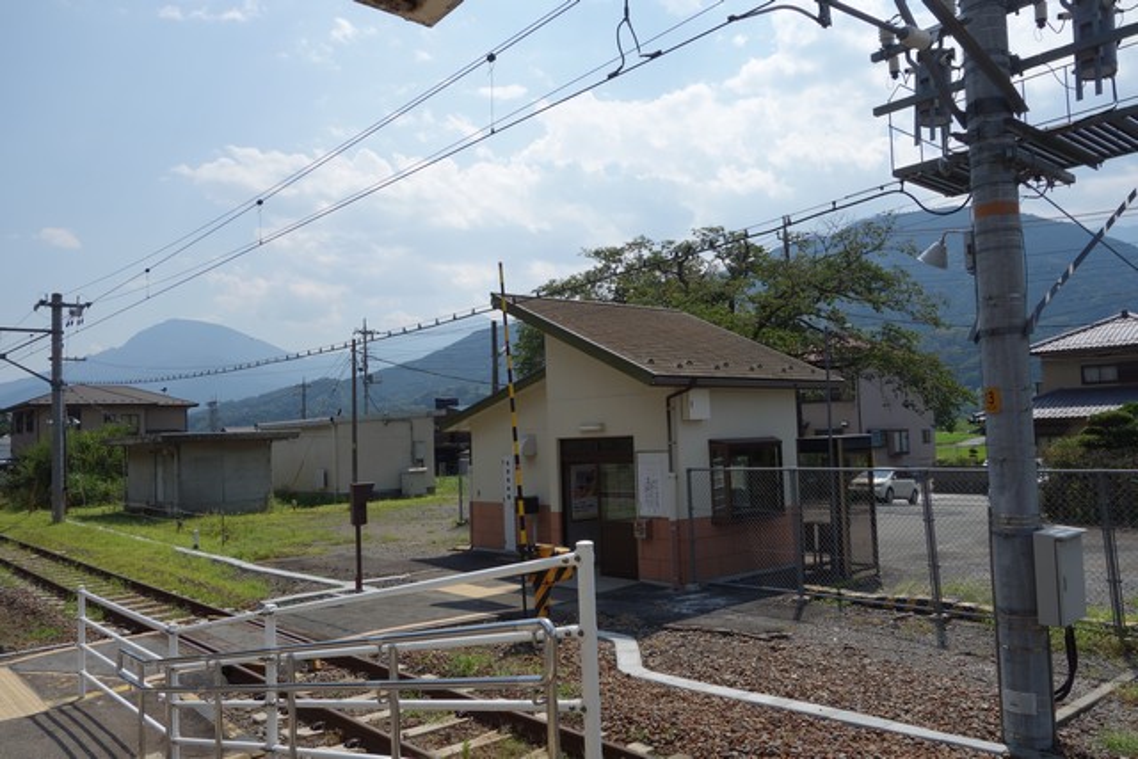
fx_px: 885
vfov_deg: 46.4
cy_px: 380
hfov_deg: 65.5
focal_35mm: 28
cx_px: 569
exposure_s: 1/800
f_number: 5.6
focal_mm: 10.4
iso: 125
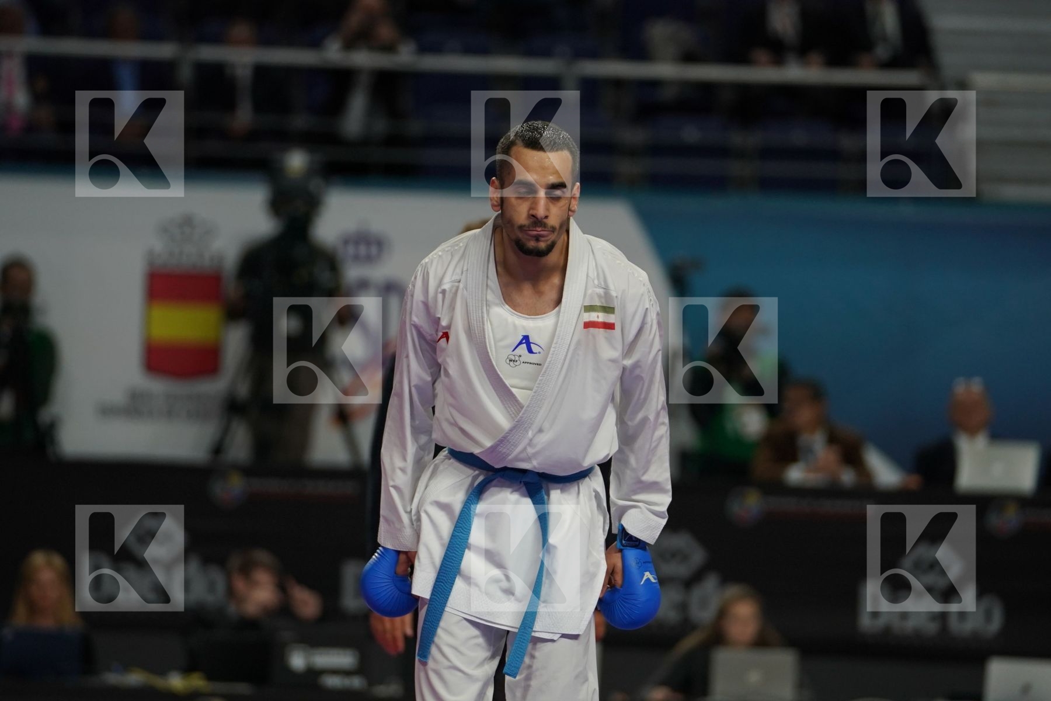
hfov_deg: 8.1
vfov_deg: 5.4
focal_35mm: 255
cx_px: 526
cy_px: 350
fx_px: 7444
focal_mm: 170
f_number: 2.8
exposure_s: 1/1000
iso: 1000
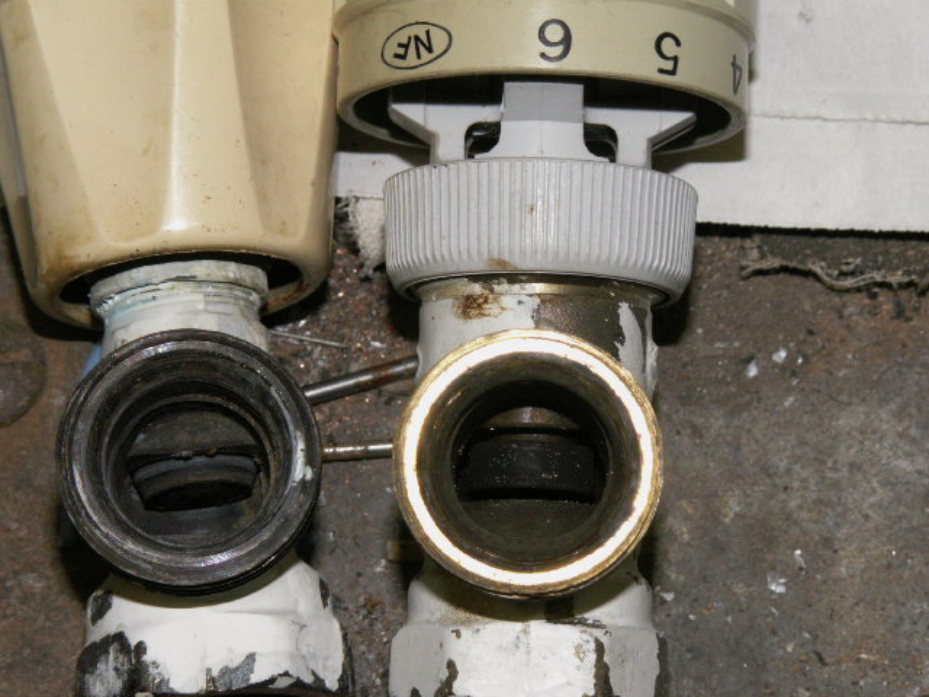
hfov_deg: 17.0
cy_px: 348
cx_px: 464
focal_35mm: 116
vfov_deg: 12.8
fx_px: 3113
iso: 160
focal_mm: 18.95
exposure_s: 1/40
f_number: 5.6
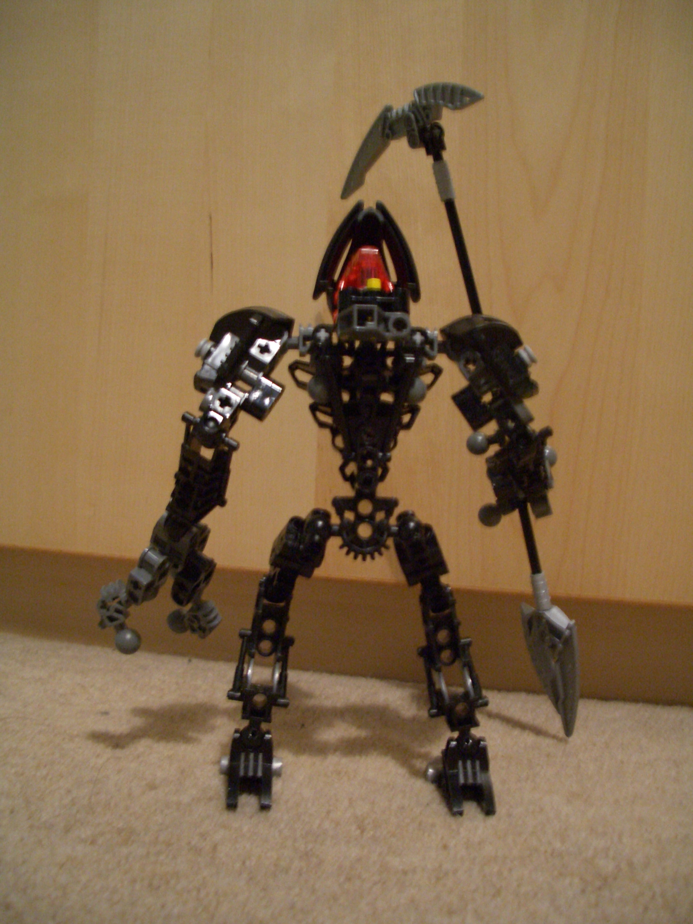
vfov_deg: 52.6
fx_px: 934
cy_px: 462
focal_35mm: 35
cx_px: 346
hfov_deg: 40.7
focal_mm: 5.8
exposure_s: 1/8
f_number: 2.6
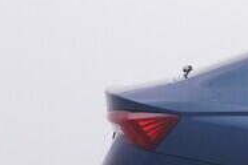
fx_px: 852
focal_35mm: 124
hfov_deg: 14.0
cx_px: 497
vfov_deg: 11.0
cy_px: 162
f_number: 5
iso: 200
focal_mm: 15
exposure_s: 1/80
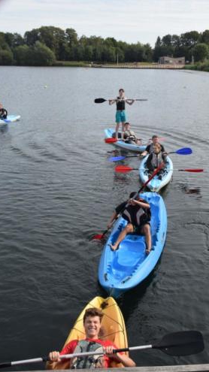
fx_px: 360
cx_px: 106
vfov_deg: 54.6
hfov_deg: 32.3
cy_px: 187
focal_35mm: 37
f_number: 8
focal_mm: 23
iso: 200
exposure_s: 1/250
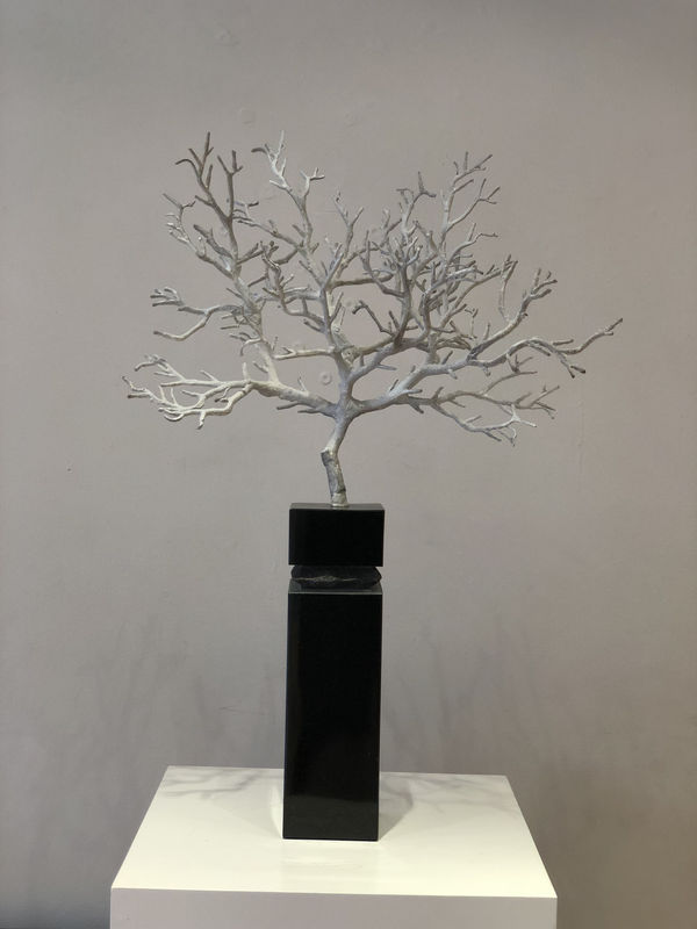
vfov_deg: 36.8
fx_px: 1396
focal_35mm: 52
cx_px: 348
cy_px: 464
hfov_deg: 28.0
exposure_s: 1/50
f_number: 2.4
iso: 64
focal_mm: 6
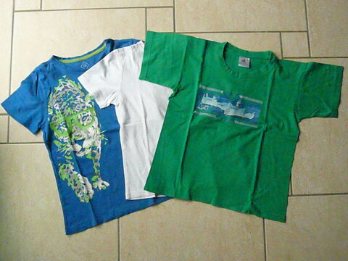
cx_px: 174
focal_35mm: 35
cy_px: 130
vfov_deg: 40.7
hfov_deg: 52.6
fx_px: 352
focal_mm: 5.7
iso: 3200
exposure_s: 1/640
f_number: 9
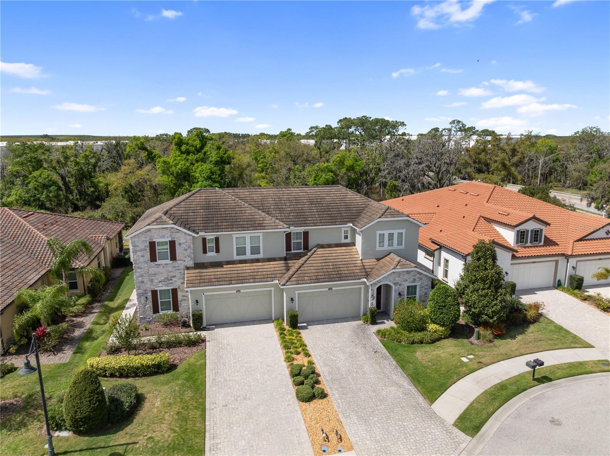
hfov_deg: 71.6
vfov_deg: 56.7
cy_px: 228
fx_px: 423
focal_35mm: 24
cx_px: 305
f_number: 2.8
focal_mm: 12.29
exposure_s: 1/100
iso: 100
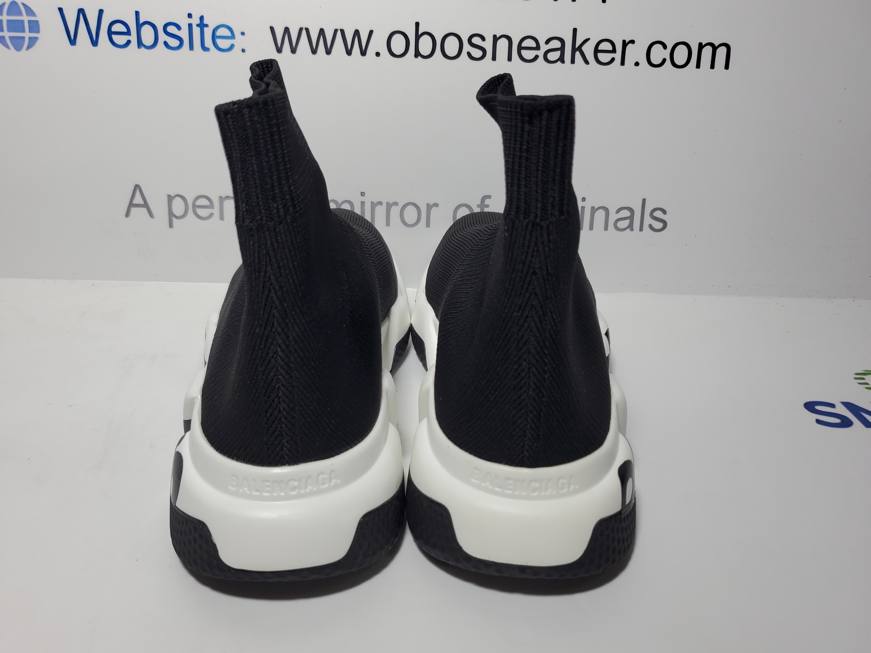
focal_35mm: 27
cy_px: 329
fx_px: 679
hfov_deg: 65.3
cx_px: 448
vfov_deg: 51.4
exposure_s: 1/479
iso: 50
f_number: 1.5
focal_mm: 4.3
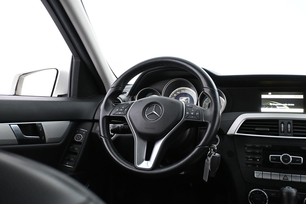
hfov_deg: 53.1
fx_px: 306
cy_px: 102
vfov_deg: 36.9
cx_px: 153
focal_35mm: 36
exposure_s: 1/40
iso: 4500
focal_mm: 24
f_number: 4.2
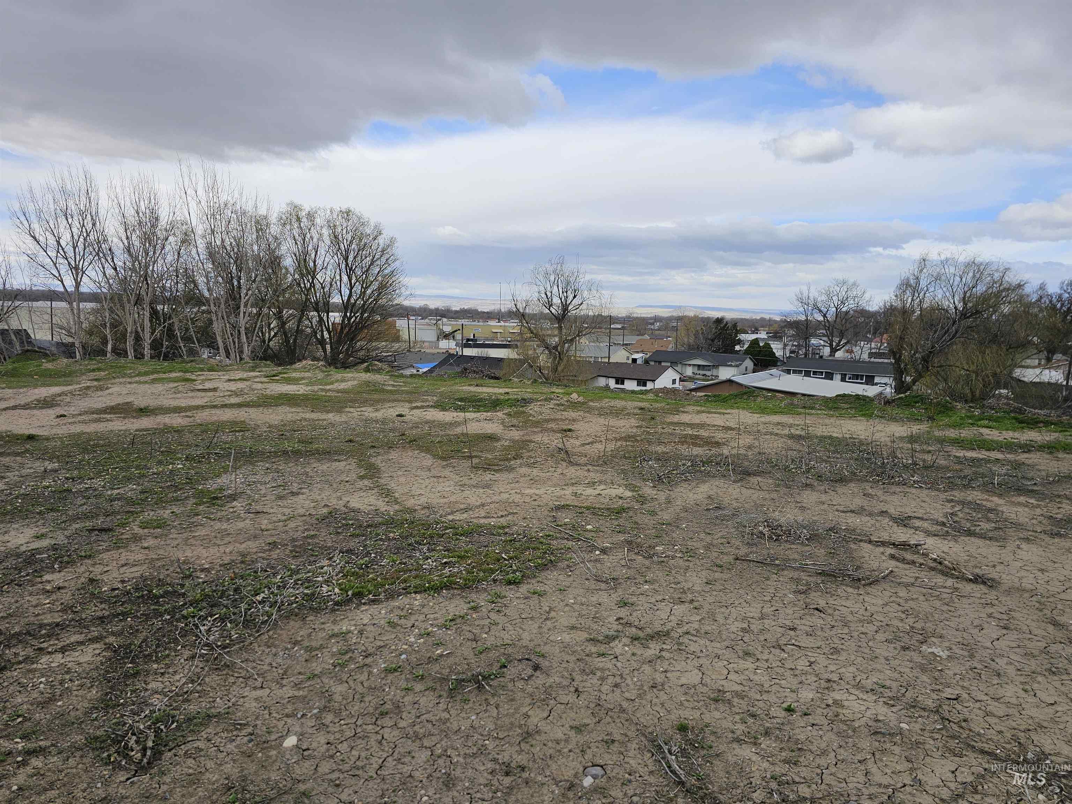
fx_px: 712
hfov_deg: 73.9
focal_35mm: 23
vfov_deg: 58.9
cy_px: 402
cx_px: 536
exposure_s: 1/752
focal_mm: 6.3
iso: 10
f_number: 1.7
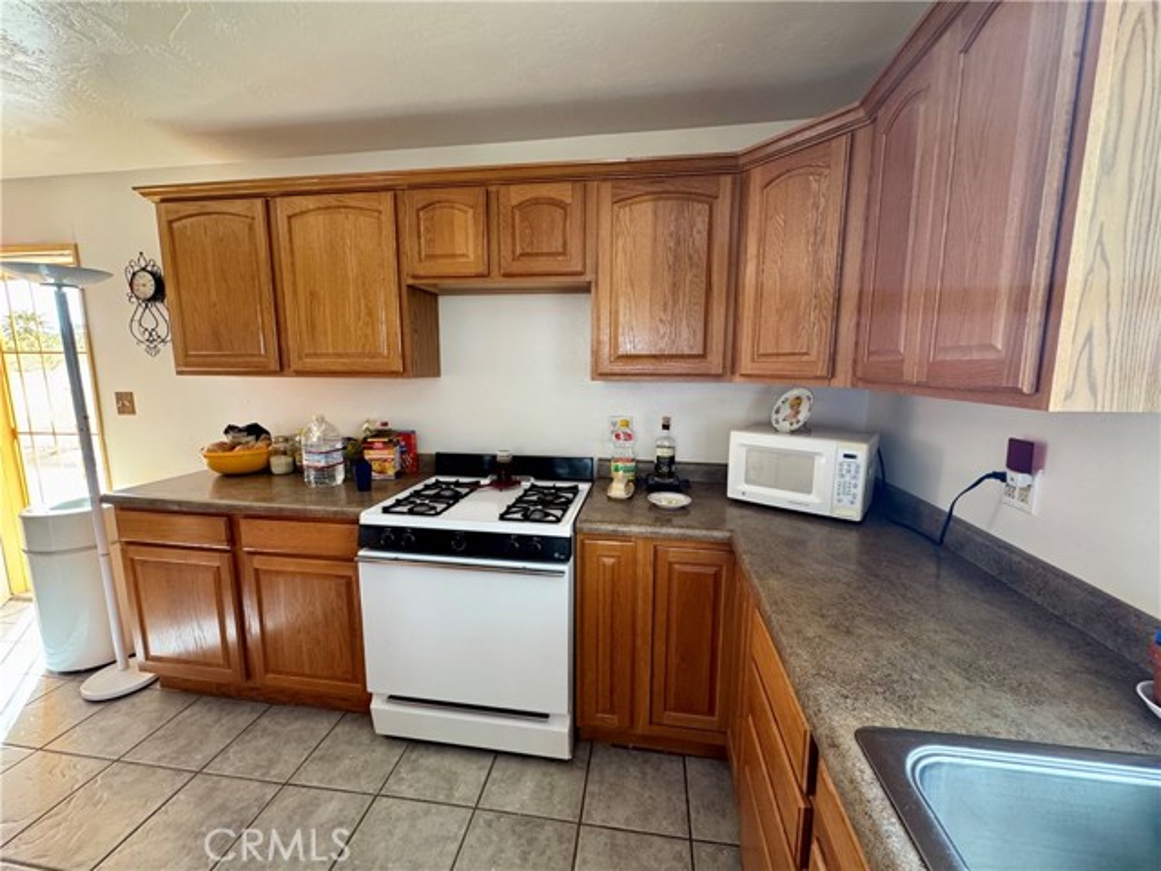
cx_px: 580
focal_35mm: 14
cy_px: 436
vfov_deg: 85.7
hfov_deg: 102.1
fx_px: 470
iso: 250
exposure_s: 1/60
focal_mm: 2.22
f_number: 2.2
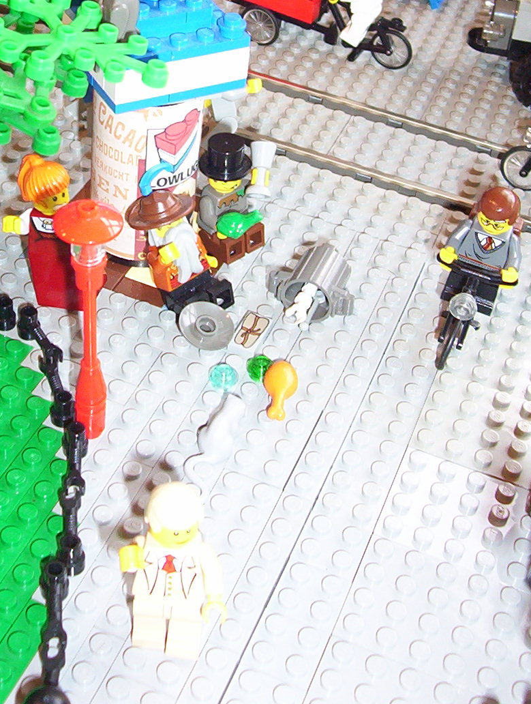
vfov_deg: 28.1
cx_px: 212
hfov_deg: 21.7
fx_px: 1385
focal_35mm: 68
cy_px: 175
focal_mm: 5.77
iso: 140
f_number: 2.73
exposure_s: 1/60
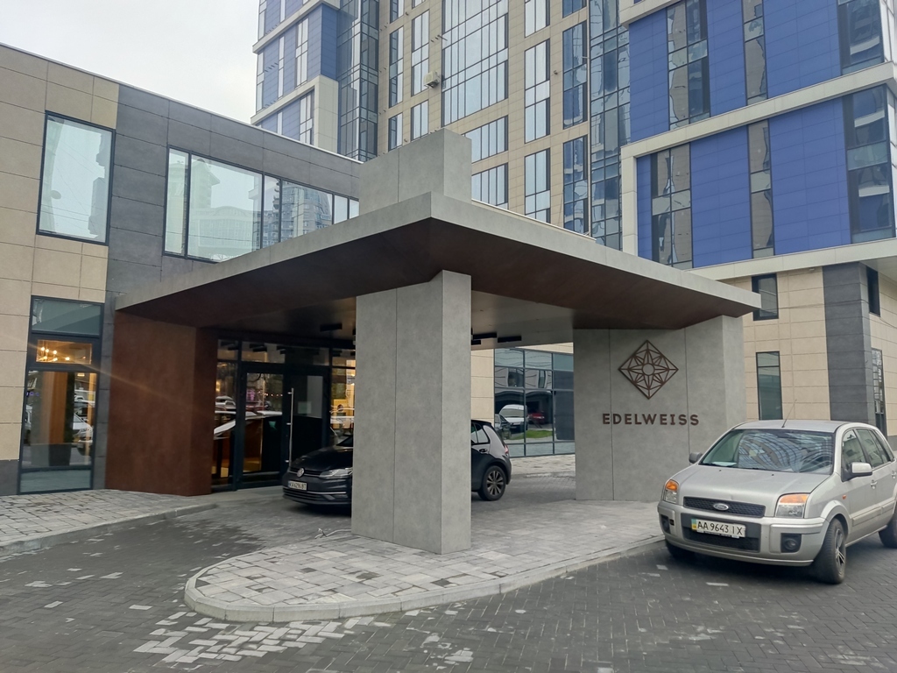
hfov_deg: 69.4
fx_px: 648
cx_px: 448
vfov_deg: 54.9
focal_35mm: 25
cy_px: 336
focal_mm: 4.71
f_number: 1.79
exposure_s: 1/50
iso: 190
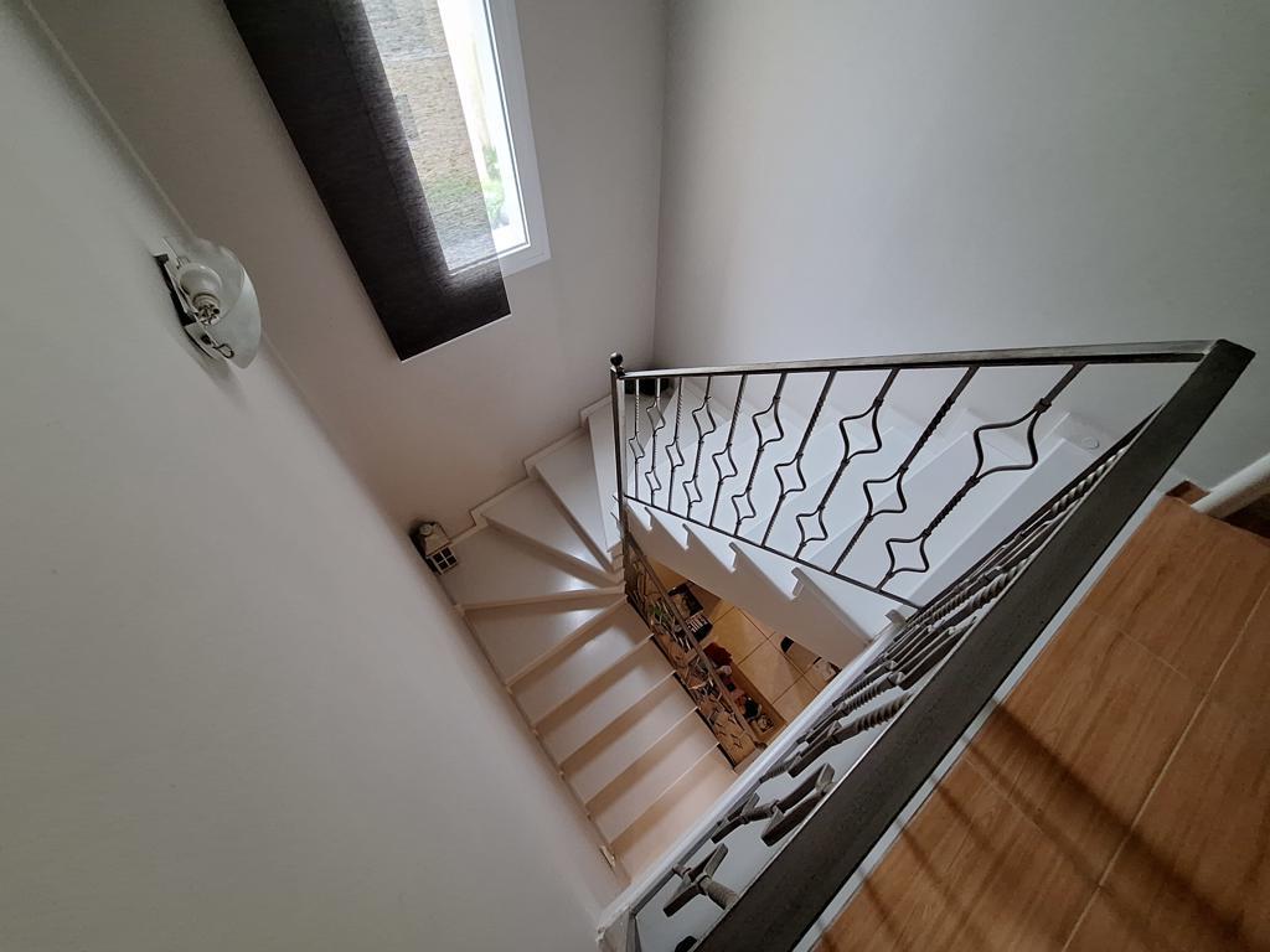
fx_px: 477
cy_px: 476
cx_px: 635
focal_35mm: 13
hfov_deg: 106.2
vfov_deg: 89.9
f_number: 2.2
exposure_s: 1/50
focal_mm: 1.74
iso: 200
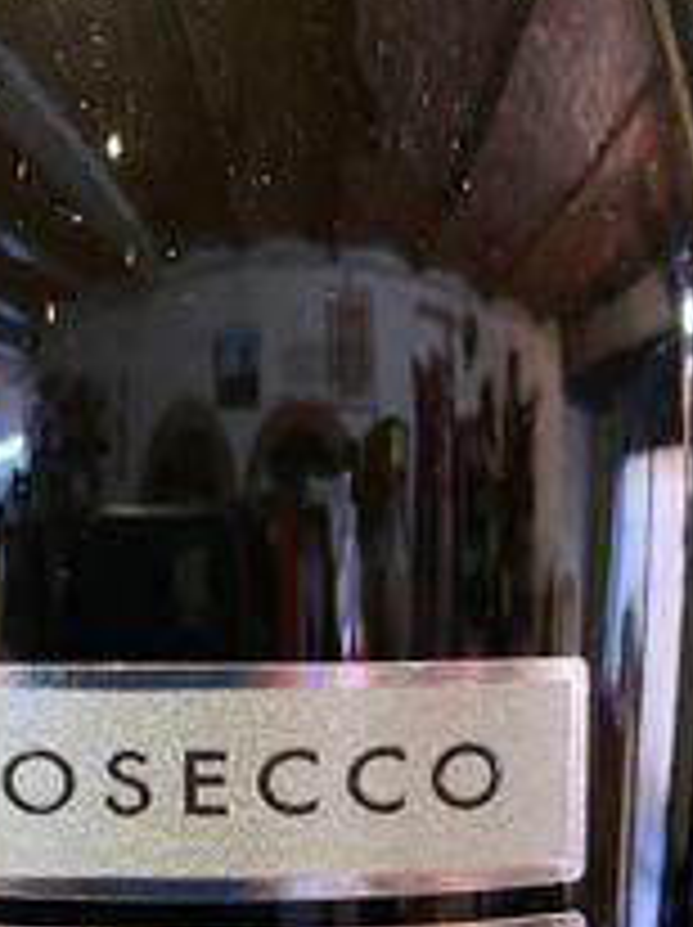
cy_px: 711
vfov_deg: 32.5
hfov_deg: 25.0
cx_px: 225
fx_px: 1551
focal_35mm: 58
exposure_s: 1/25
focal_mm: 3.99
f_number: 1.8
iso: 500
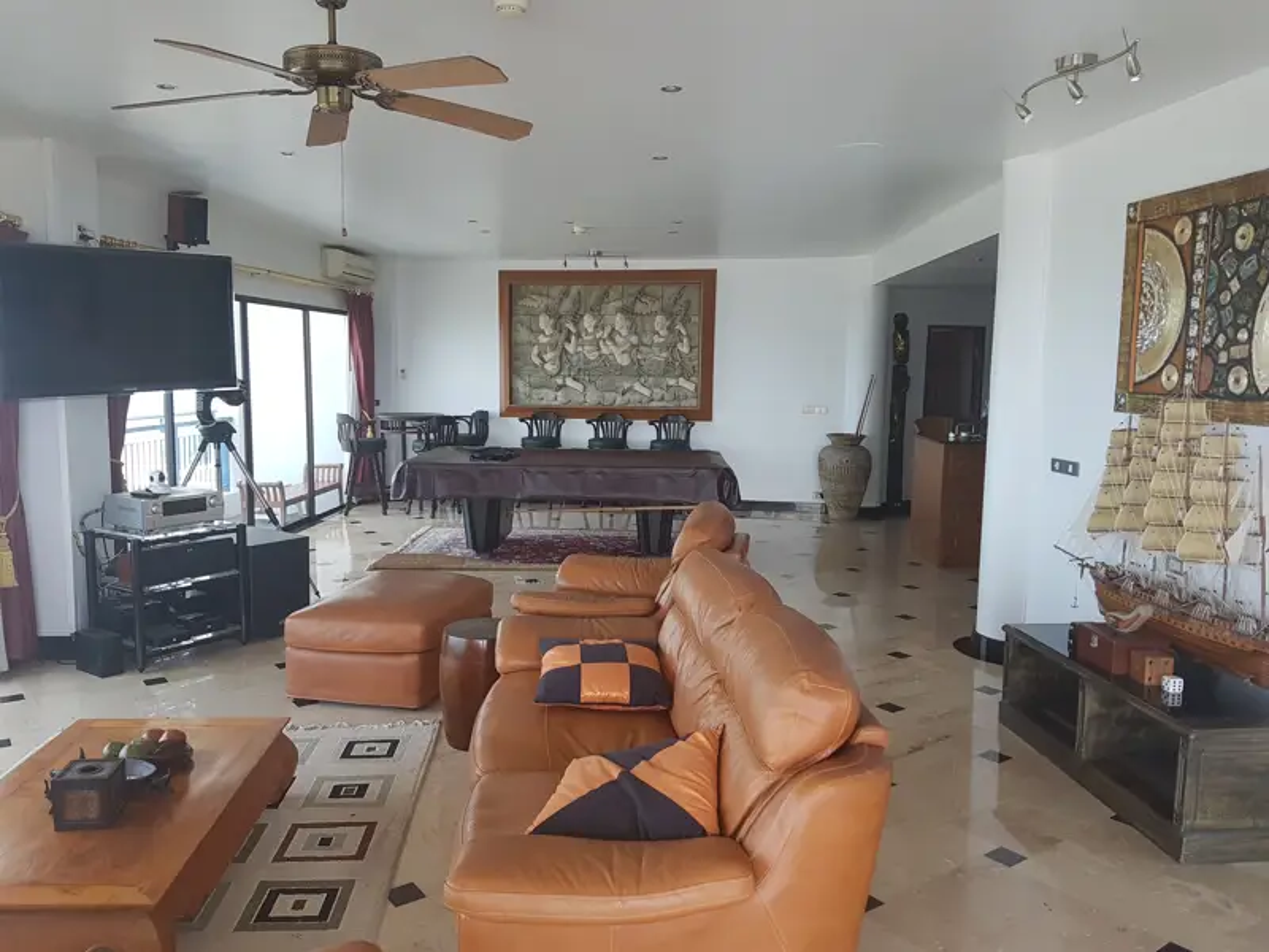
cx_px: 634
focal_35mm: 26
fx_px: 953
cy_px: 476
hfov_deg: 67.3
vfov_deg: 53.1
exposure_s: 1/100
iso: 50
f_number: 1.7
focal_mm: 4.2
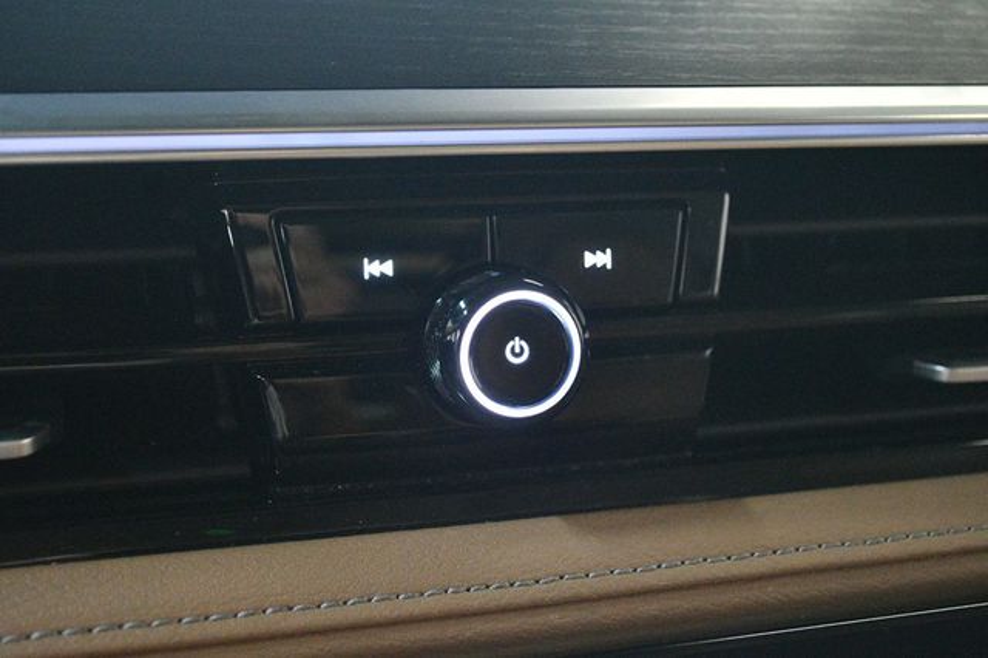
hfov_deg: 38.2
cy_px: 329
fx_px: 1426
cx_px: 494
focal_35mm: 52
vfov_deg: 26.0
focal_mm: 35
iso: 9000
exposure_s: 1/60
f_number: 5
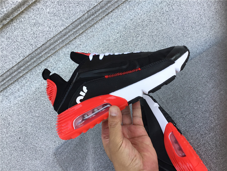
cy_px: 86
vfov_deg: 45.4
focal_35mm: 31
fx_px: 203
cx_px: 114
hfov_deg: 58.4
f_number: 2.4
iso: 25
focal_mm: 3.3
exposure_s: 1/196
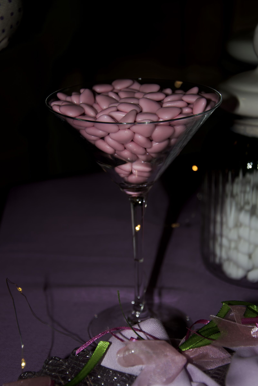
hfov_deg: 18.9
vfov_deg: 28.1
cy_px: 193
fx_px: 774
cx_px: 129
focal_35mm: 72
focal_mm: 48
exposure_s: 1/100
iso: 100
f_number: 4.8
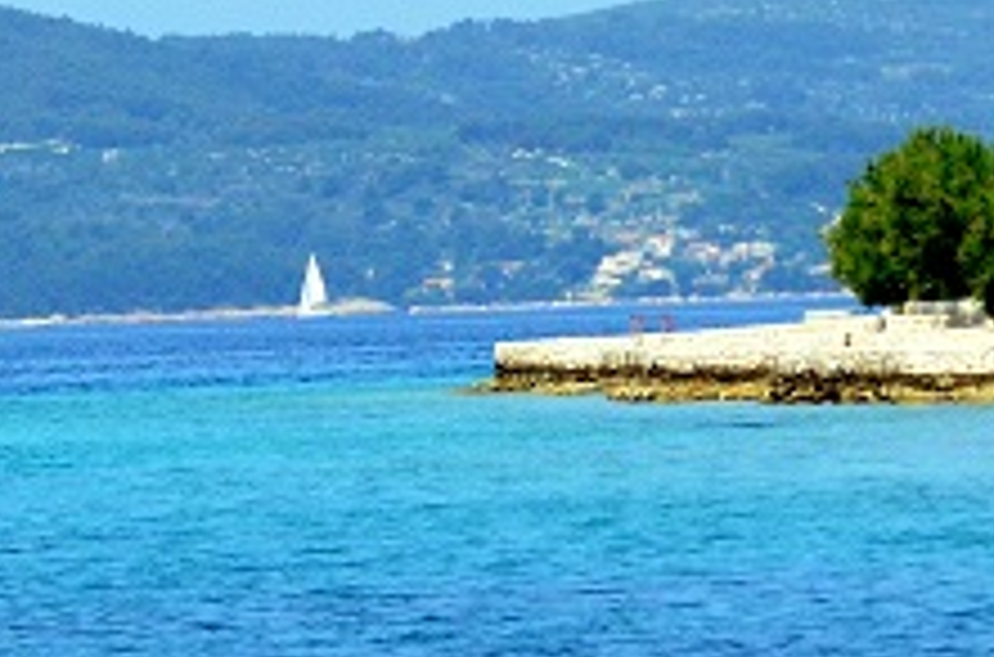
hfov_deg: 3.7
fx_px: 15308
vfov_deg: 2.5
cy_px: 155
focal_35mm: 556
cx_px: 609
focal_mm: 82
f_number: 4.5
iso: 900
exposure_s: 1/8000
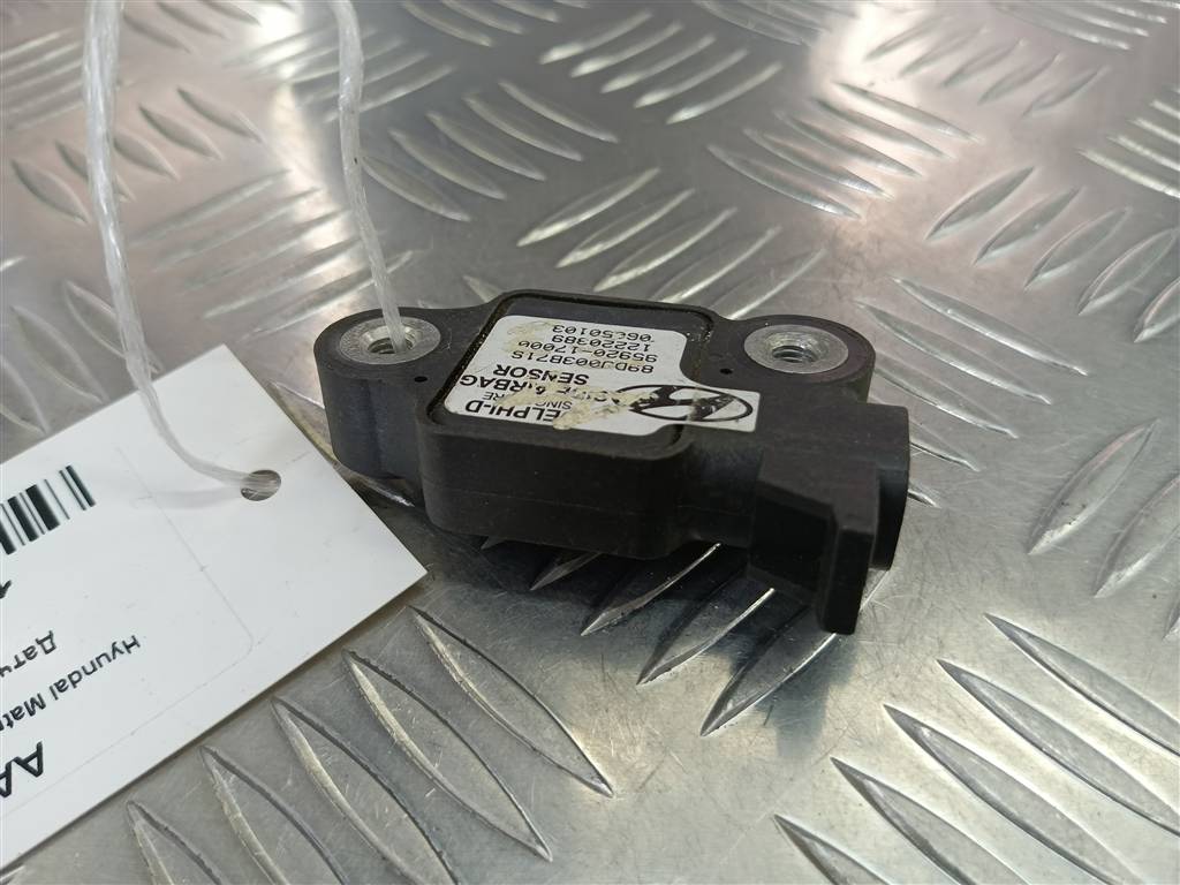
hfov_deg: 65.3
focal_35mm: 27
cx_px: 590
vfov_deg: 51.4
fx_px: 920
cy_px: 442
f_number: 1.6
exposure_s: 1/50
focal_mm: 4.11
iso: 88
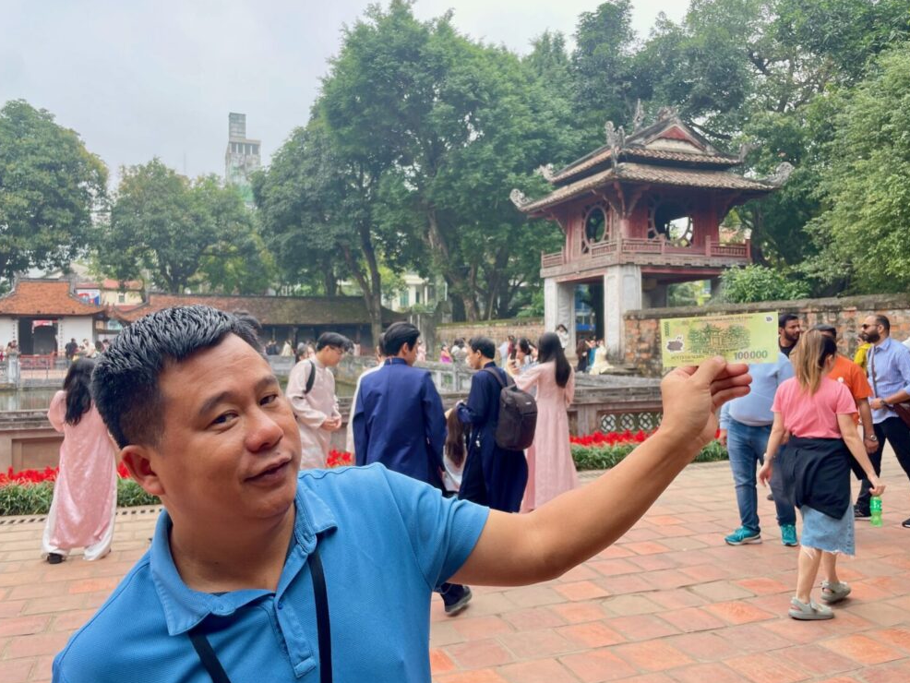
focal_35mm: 27
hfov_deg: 65.3
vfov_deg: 51.4
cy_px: 338
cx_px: 449
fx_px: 710
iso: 32
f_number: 1.6
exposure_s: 1/465
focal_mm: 4.2
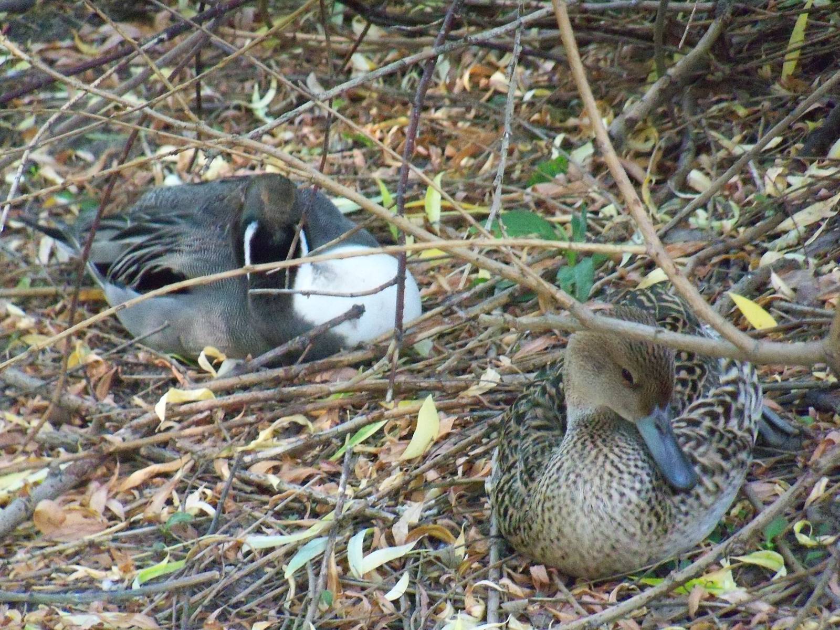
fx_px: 6940
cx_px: 420
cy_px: 315
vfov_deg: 5.2
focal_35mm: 286
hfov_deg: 6.9
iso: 1250
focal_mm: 50.6
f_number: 4.5
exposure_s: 1/500
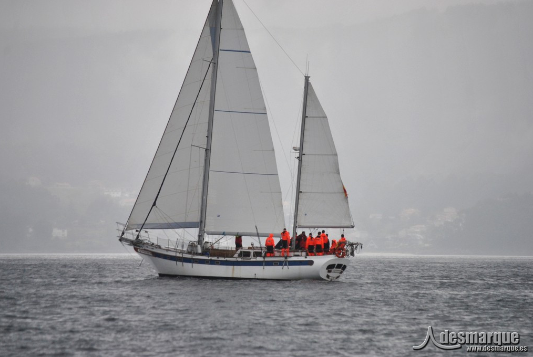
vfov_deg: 6.7
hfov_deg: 10.0
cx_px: 268
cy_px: 178
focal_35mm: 205
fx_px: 3033
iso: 400
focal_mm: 135
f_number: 5
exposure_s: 1/500
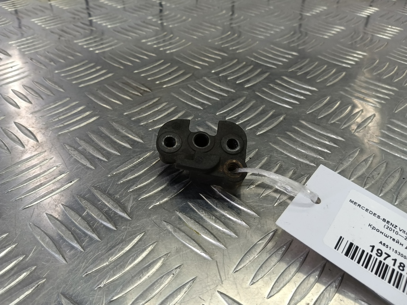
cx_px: 204
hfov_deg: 73.9
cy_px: 152
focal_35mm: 23
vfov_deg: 58.9
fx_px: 270
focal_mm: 4.11
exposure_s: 1/50
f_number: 1.6
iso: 92
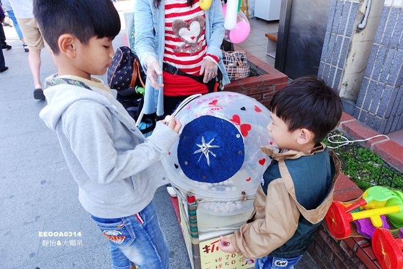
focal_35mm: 24
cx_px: 202
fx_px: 269
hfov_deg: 73.8
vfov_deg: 53.1
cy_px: 134
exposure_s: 1/80
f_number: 4
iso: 125
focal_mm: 8.8
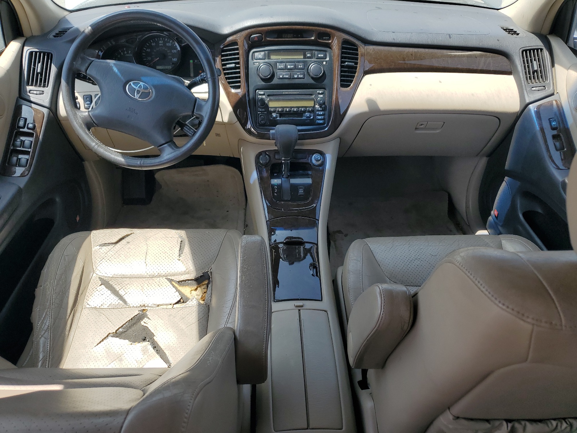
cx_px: 288
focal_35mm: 26
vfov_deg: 53.1
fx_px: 433
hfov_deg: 67.3
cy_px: 216
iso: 50
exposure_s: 1/833
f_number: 1.5
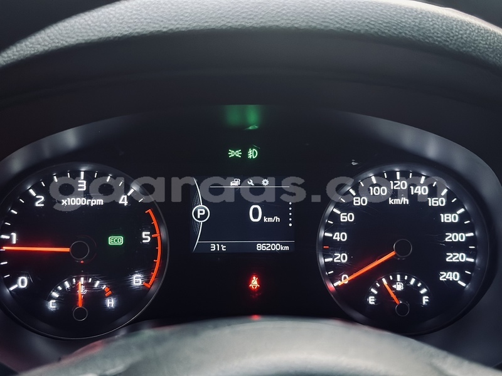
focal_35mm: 48
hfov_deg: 39.7
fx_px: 696
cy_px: 188
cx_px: 251
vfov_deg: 30.3
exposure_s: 1/30
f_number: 1.78
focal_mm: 6.86
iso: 800
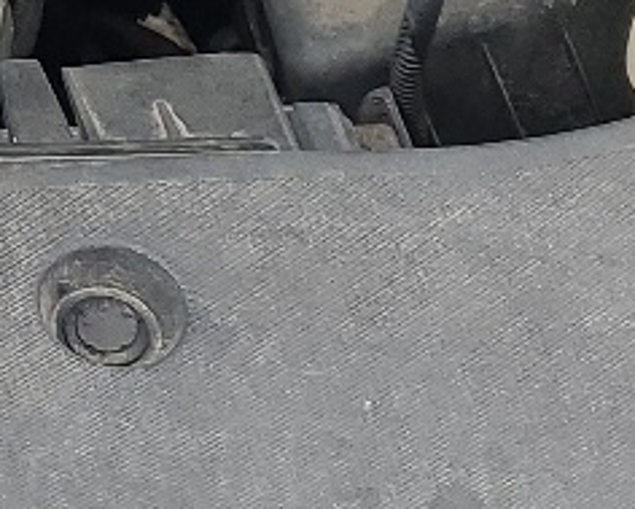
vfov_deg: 8.9
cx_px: -724
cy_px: -57
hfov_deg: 10.2
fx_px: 3234
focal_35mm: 172
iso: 50
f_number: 1.5
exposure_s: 1/208
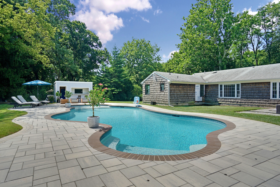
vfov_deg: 59.5
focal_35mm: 21
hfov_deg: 81.2
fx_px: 163
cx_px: 140
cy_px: 94
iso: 200
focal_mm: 21
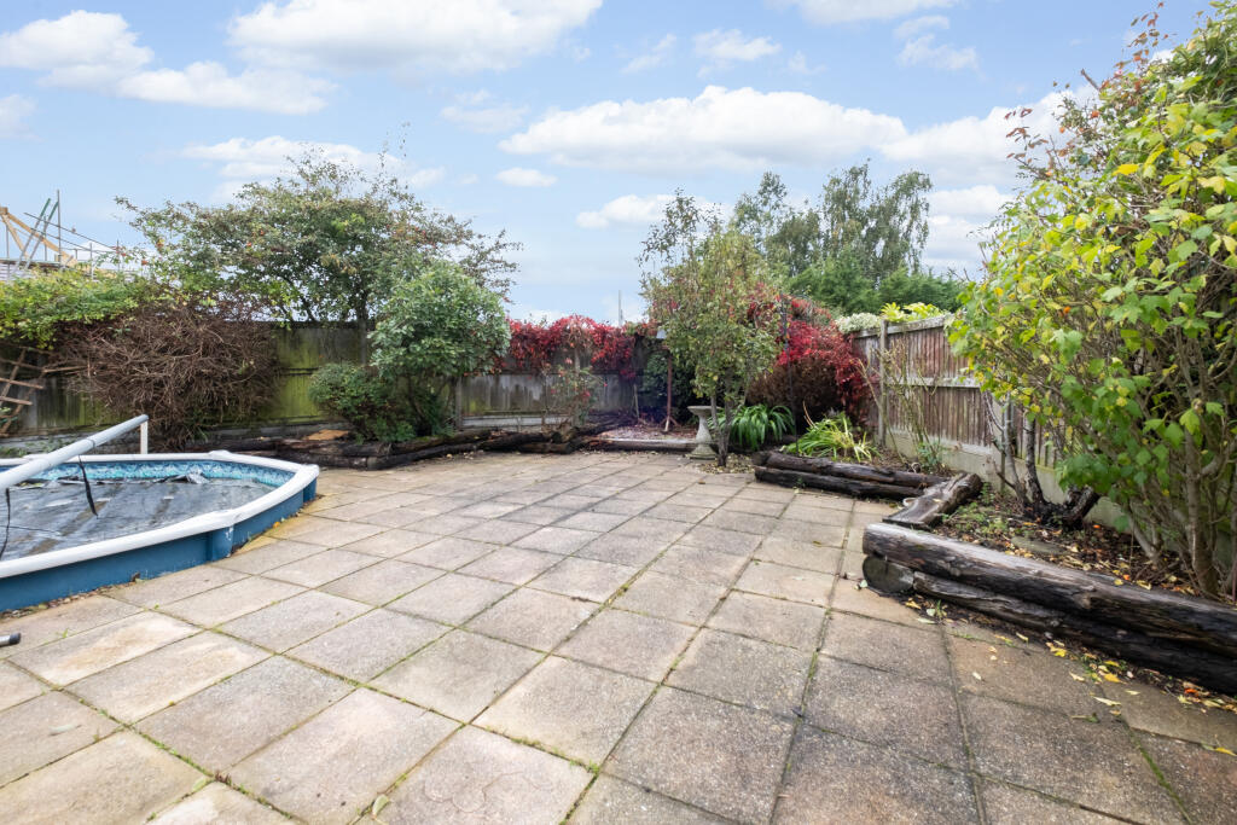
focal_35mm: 15
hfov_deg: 100.4
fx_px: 515
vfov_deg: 77.3
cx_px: 618
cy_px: 412
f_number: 9
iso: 800
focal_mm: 10
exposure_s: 1/125
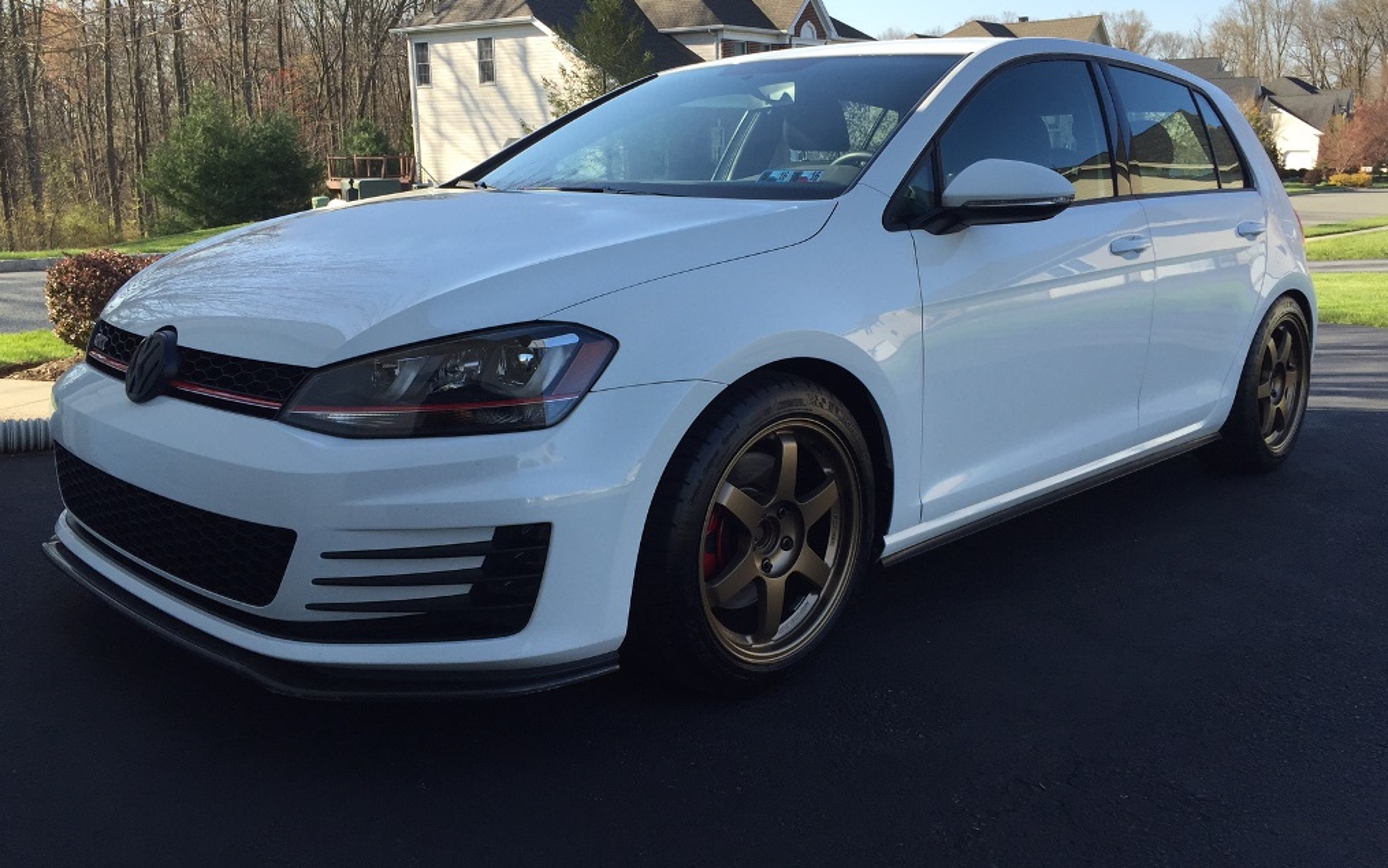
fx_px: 1173
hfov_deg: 61.2
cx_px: 697
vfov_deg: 40.6
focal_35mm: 31
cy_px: 387
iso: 32
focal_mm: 4.15
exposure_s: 1/670
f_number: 2.2
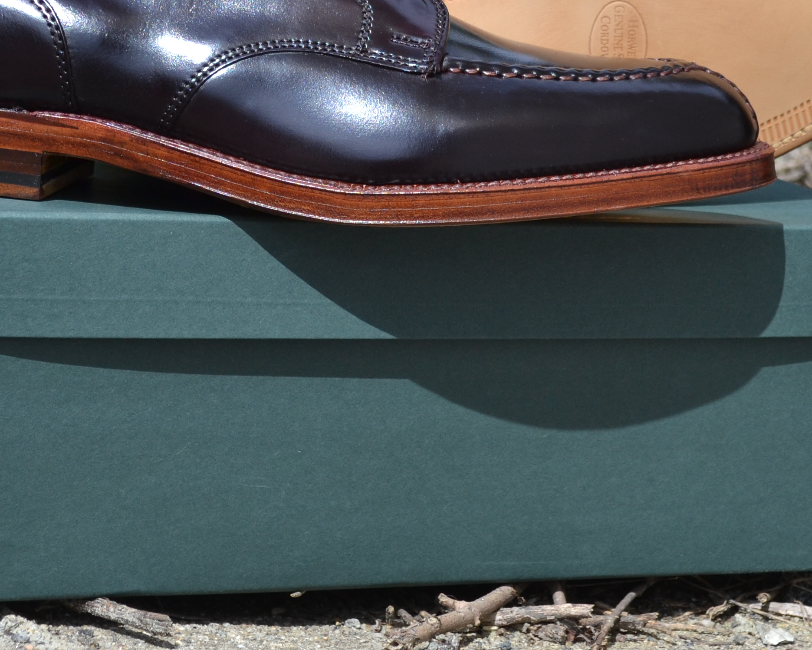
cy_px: 91
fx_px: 2499
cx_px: 429
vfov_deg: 14.7
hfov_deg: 18.5
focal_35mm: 104
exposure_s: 1/800
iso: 200
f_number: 5.6
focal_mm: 30
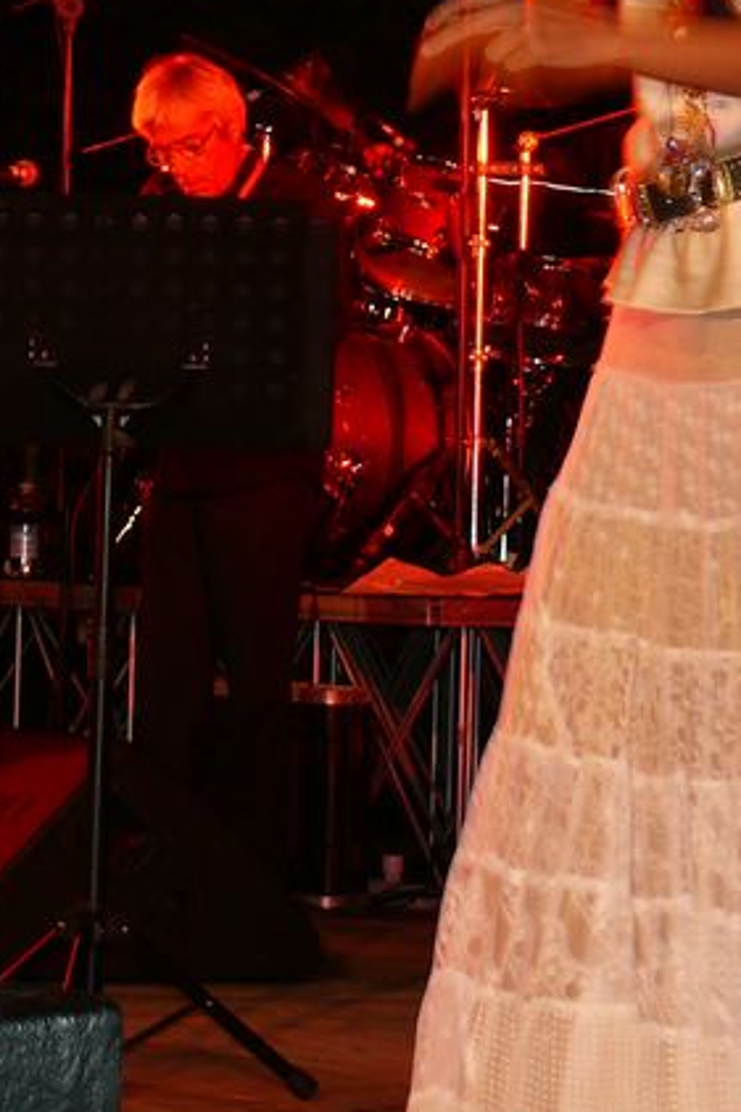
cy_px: 343
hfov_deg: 9.2
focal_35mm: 149
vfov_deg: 13.8
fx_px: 4604
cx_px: 361
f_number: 3.2
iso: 100
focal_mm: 12.5
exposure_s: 1/30
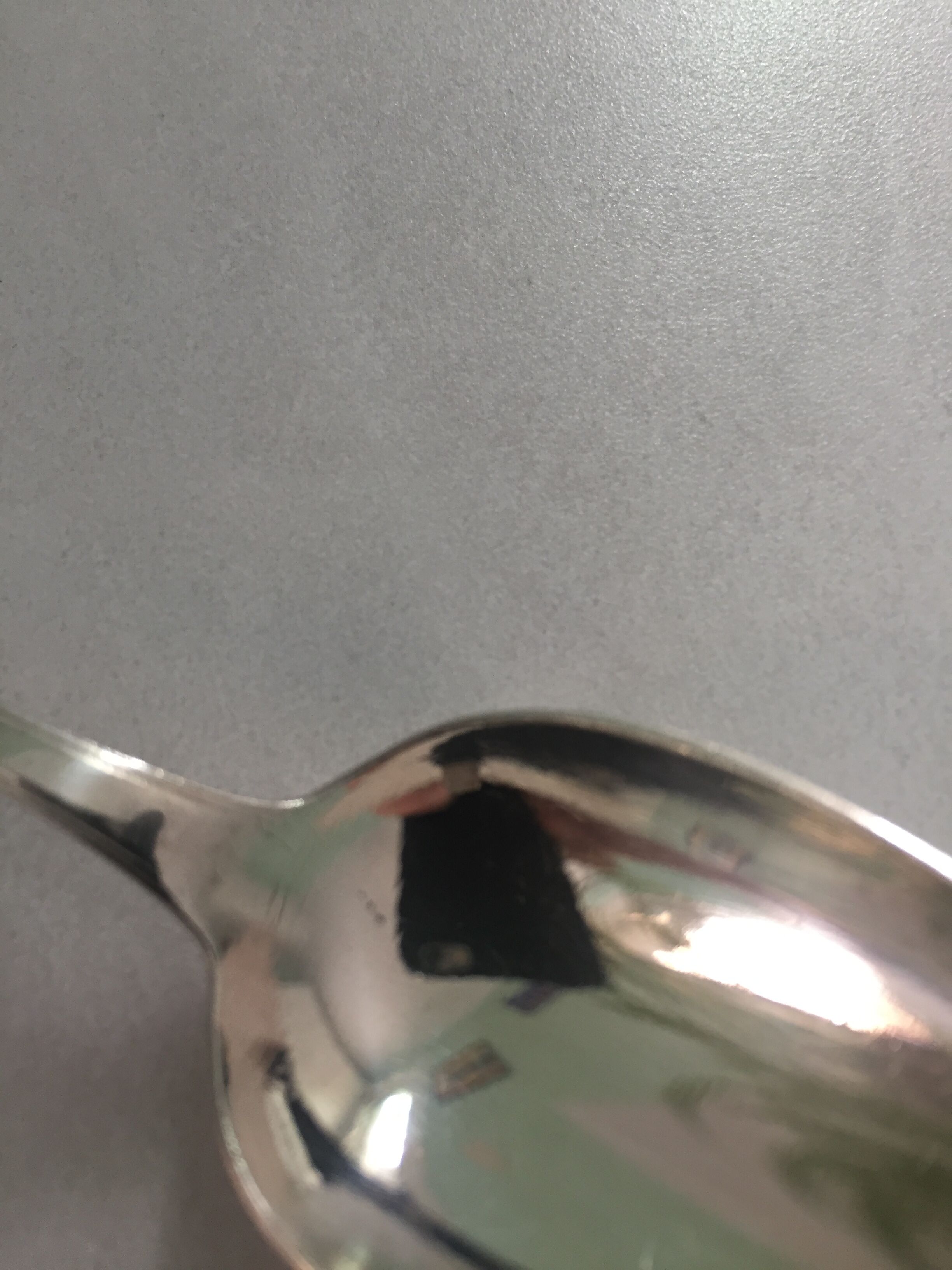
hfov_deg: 48.2
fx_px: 1063
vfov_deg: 61.7
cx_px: 476
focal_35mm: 29
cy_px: 635
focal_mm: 4.15
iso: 125
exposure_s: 1/33
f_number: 2.2
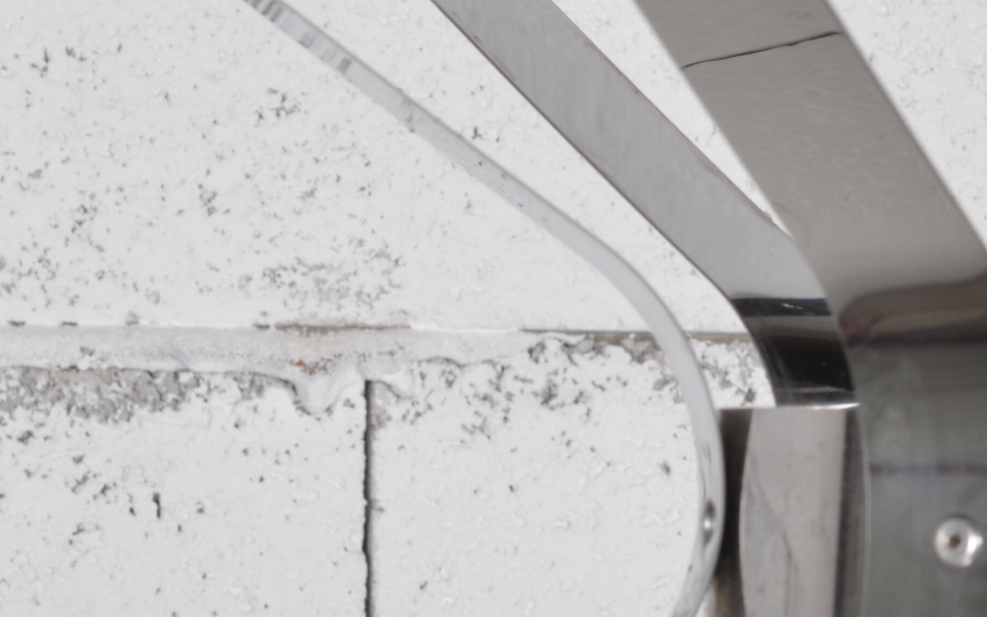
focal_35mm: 206
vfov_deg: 6.4
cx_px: 1144
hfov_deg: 10.0
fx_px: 5542
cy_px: 54
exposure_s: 1/125
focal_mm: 50
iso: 100
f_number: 11
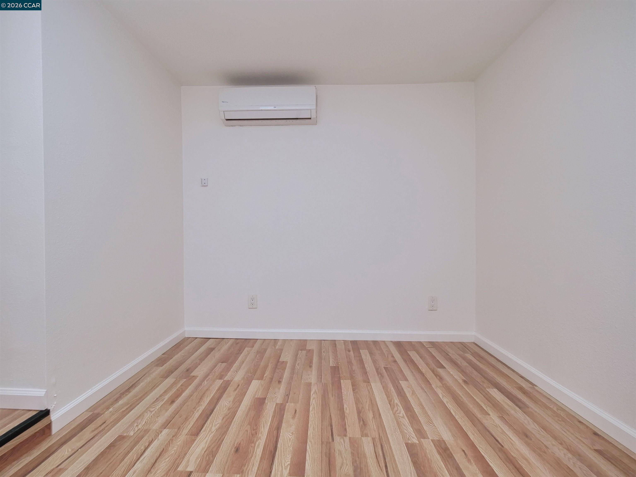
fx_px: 257
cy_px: 238
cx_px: 318
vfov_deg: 85.7
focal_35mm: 14
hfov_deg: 102.1
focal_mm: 7
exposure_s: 1/160
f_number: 4.5
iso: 800
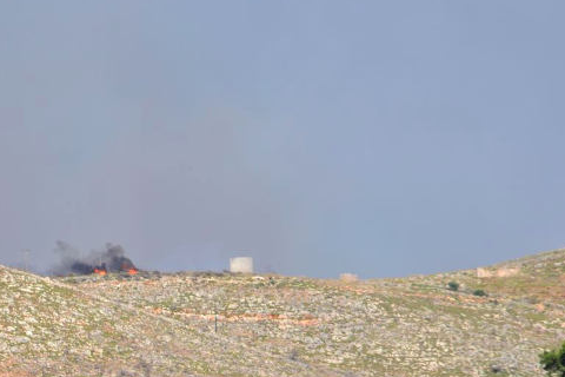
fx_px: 7847
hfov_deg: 4.1
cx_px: 177
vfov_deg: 2.7
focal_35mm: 500
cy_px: 233
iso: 250
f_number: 11
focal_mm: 200
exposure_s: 1/500
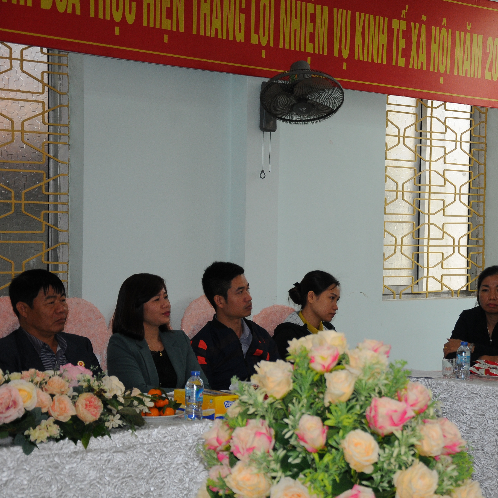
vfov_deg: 18.7
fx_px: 1514
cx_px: 366
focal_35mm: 93
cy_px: 249
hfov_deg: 18.6
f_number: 5
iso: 500
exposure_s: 1/250
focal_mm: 48
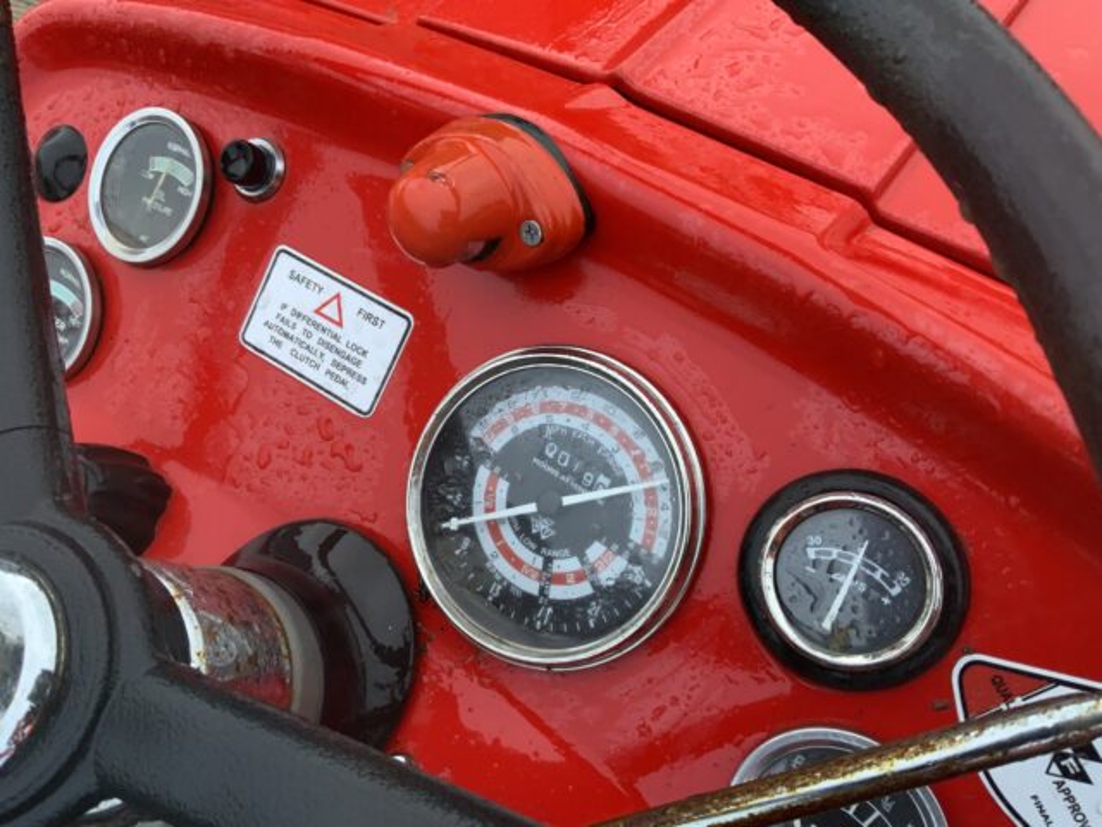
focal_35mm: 29
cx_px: 551
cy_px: 414
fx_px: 923
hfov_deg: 61.7
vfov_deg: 48.2
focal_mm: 3
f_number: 1.8
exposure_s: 1/60
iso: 200
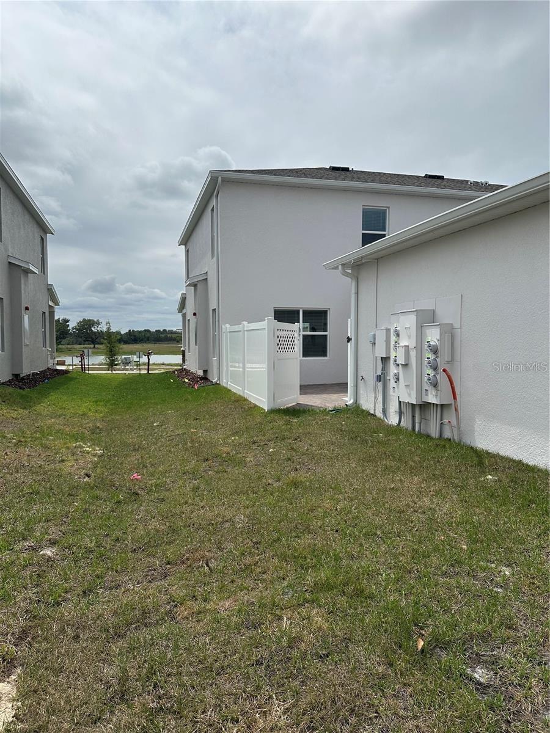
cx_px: 275
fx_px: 508
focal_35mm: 24
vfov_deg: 71.6
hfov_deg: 56.8
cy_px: 366
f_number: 1.78
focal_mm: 6.86
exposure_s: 1/12048
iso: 80
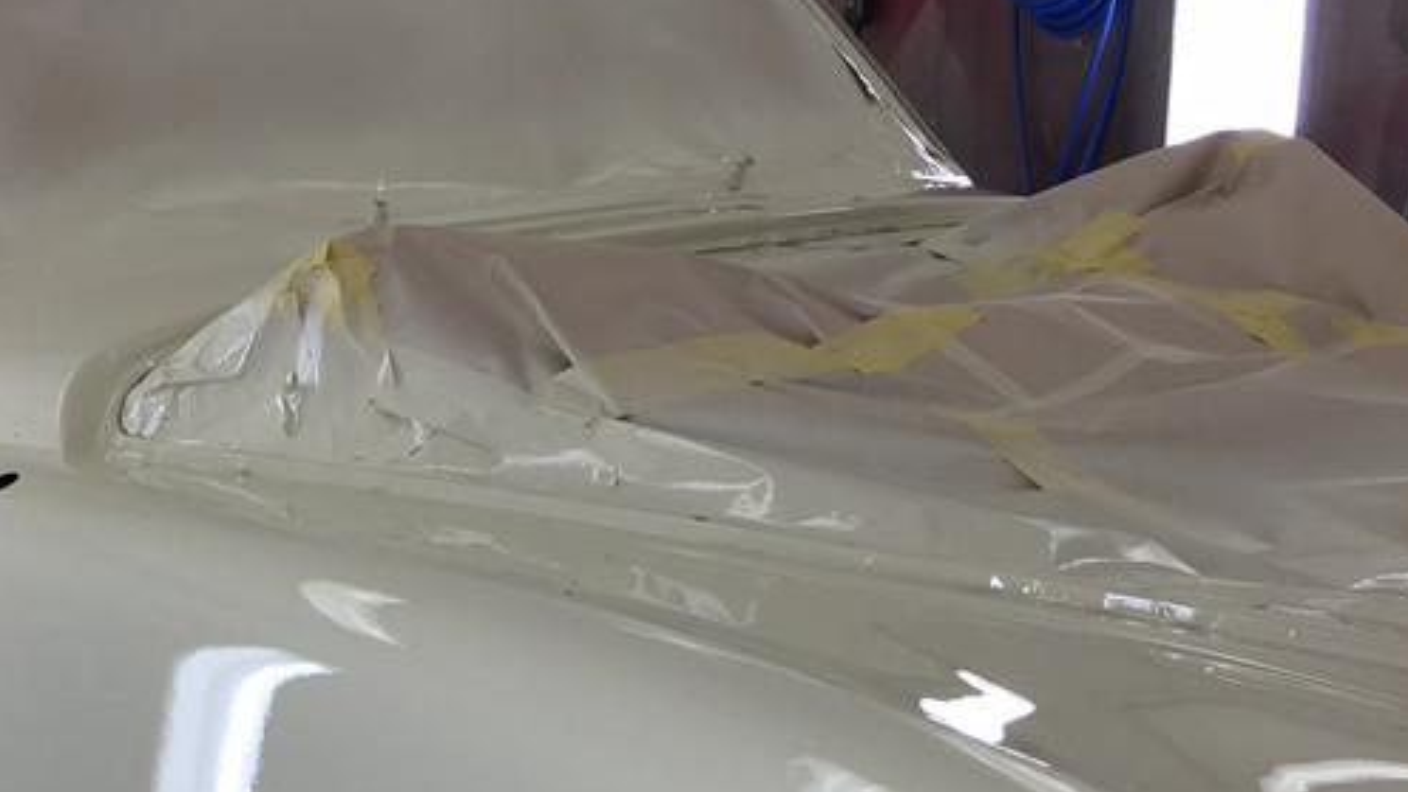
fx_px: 2539
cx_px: 416
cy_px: 894
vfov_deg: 17.1
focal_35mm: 68
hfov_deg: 30.6
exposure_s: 1/50
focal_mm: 4.15
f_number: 2.2
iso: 32
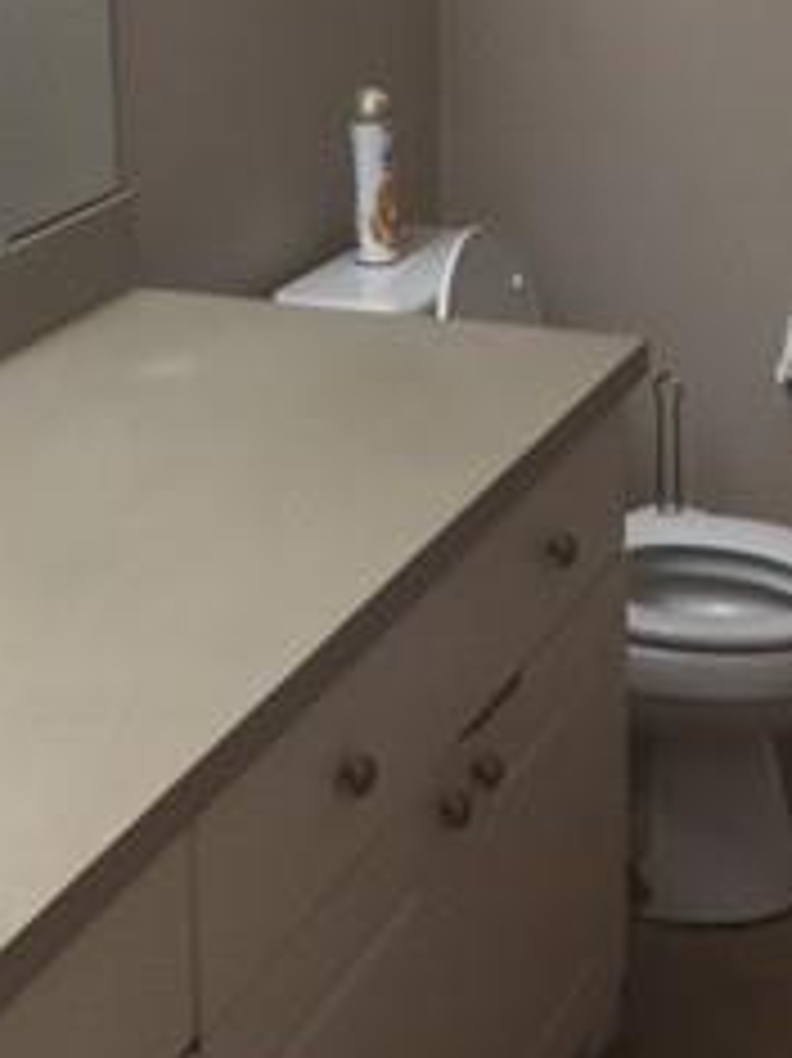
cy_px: 167
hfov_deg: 18.6
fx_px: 2412
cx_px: 320
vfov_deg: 24.2
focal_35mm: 79
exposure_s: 1/30
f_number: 2.2
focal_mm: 4.15
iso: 64
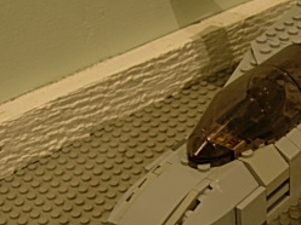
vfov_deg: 15.9
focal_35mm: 93
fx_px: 809
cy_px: 149
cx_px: 339
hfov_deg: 20.1
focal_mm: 7.5
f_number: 2.7
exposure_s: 1/4
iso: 62
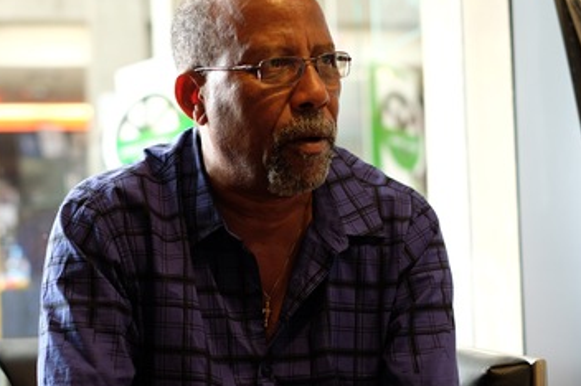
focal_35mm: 69
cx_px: 274
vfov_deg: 19.7
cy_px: 204
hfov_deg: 29.3
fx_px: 1113
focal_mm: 35
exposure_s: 1/56
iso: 400
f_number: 2
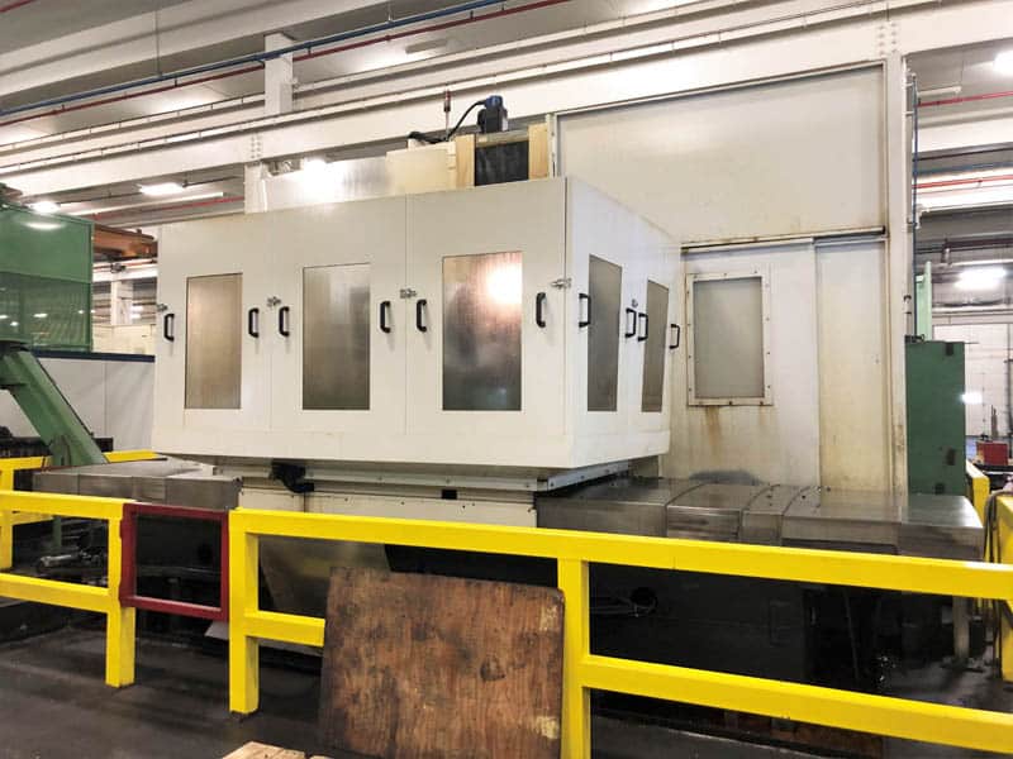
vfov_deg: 49.7
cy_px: 380
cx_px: 506
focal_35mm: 28
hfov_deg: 63.4
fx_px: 819
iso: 50
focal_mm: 3.99
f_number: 1.8
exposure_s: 1/15
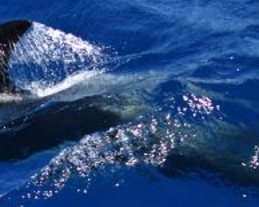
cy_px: 266
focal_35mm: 232
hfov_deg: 8.2
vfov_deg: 6.6
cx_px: -73
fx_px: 1777
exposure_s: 1/8000
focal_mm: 60
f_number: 4.5
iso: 1100
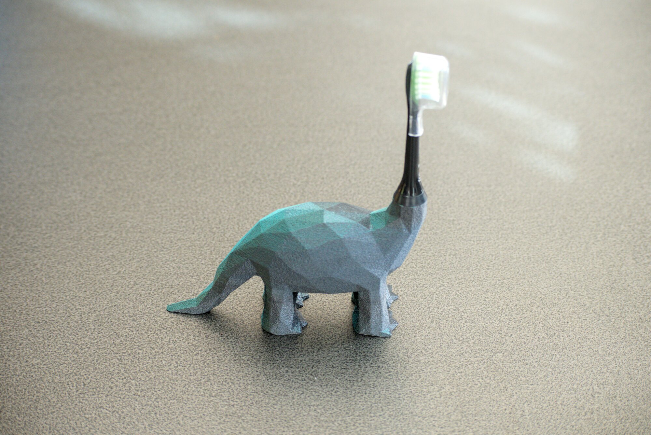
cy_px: 218
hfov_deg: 24.7
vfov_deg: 16.7
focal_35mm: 82
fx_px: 1484
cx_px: 326
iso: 800
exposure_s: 1/125
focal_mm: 55
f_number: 4
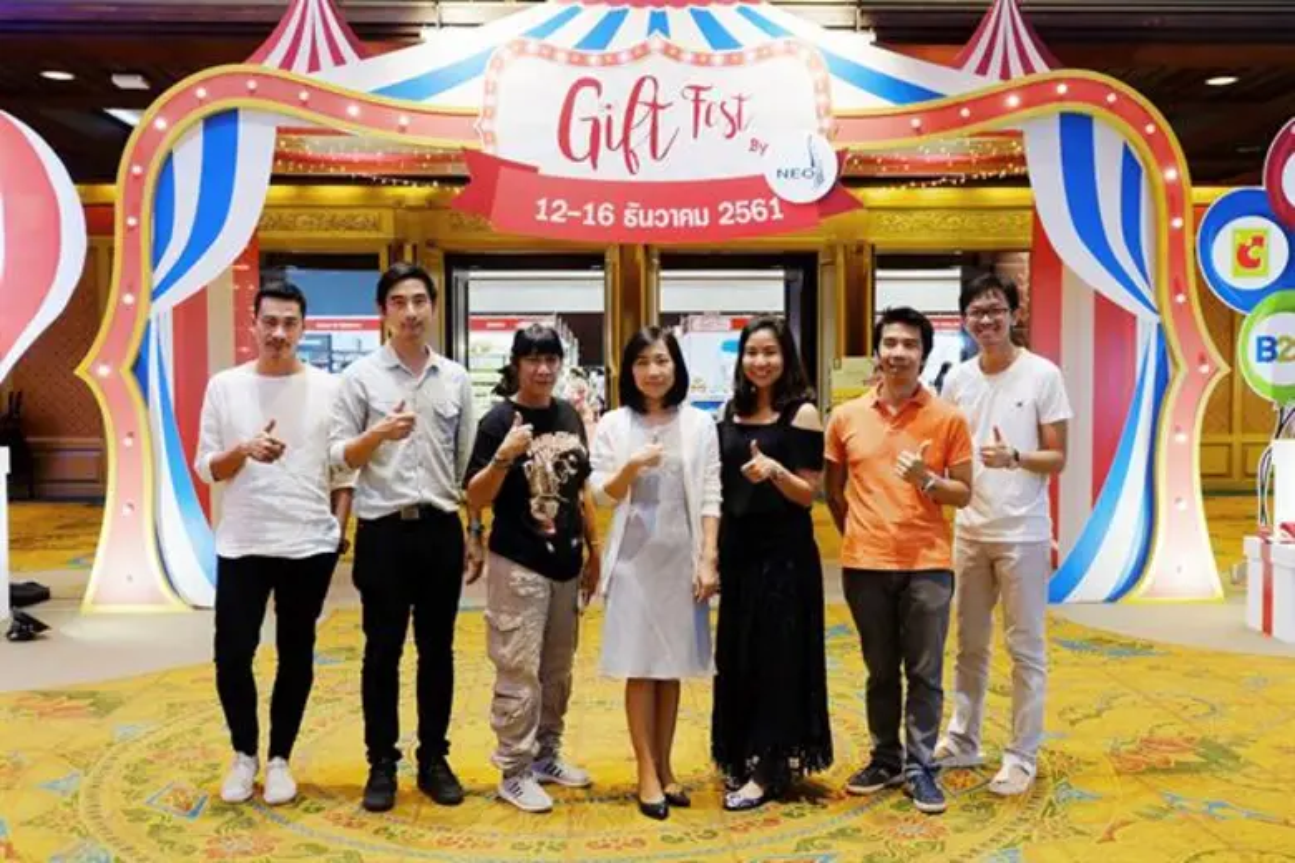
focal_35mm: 36
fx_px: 1295
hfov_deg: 53.1
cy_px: 432
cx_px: 648
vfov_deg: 36.9
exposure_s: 1/28
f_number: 4.2
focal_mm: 24.3
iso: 640
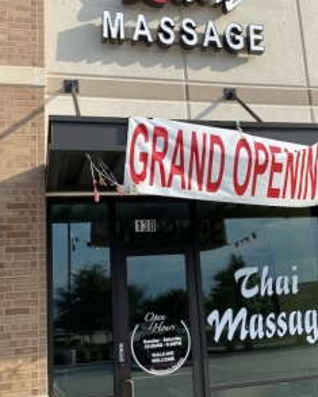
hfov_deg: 33.4
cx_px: 195
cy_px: 188
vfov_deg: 41.1
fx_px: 529
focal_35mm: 45
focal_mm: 4.25
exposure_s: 1/1727
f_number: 1.8
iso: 32
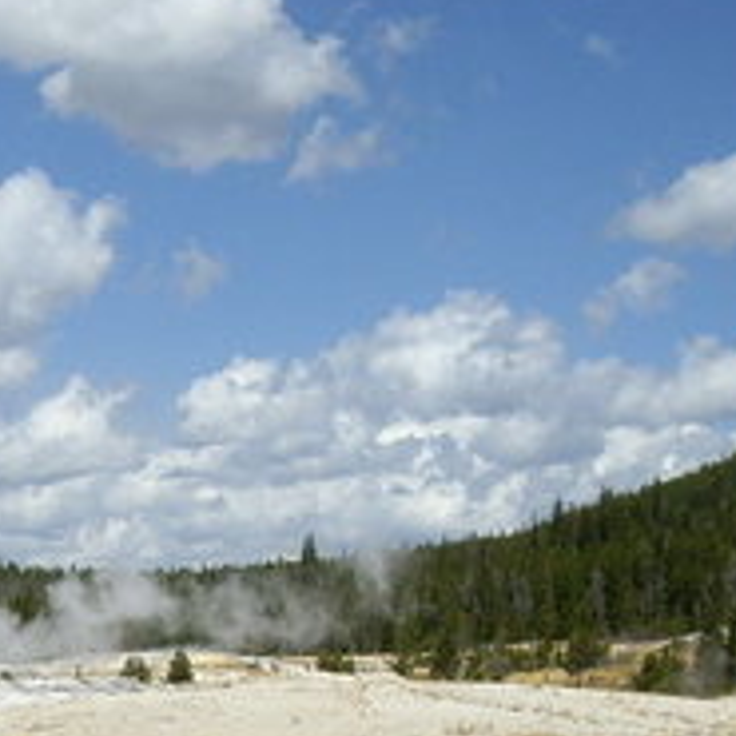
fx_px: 2790
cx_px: -95
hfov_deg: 14.6
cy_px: 644
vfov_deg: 14.9
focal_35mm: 116
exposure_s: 1/640
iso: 50
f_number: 4.3
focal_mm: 6.2
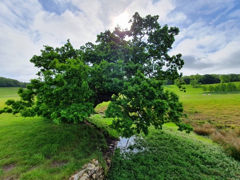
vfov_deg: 90.0
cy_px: 90
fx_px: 90
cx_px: 120
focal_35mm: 13
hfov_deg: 106.2
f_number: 2.2
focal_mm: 1.8
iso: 50
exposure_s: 1/1340
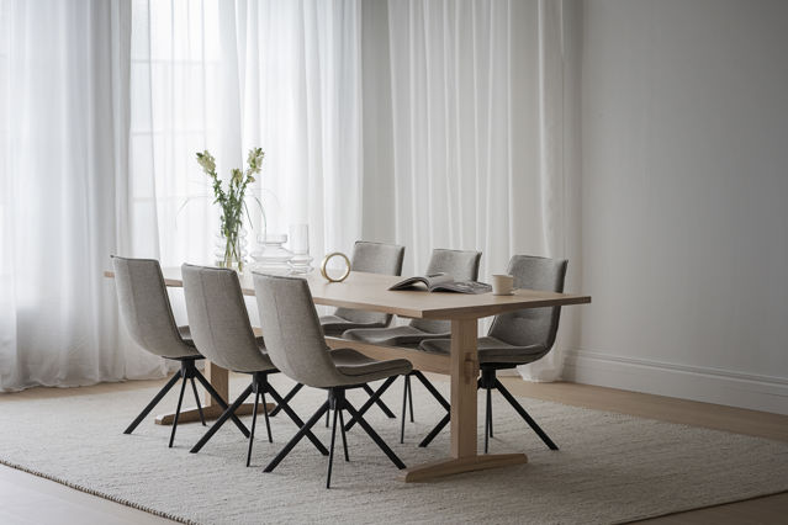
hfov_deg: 23.9
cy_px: 262
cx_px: 394
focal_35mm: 85
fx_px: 1860
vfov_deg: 16.1
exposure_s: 1/400
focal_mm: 85
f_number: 3.5
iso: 800
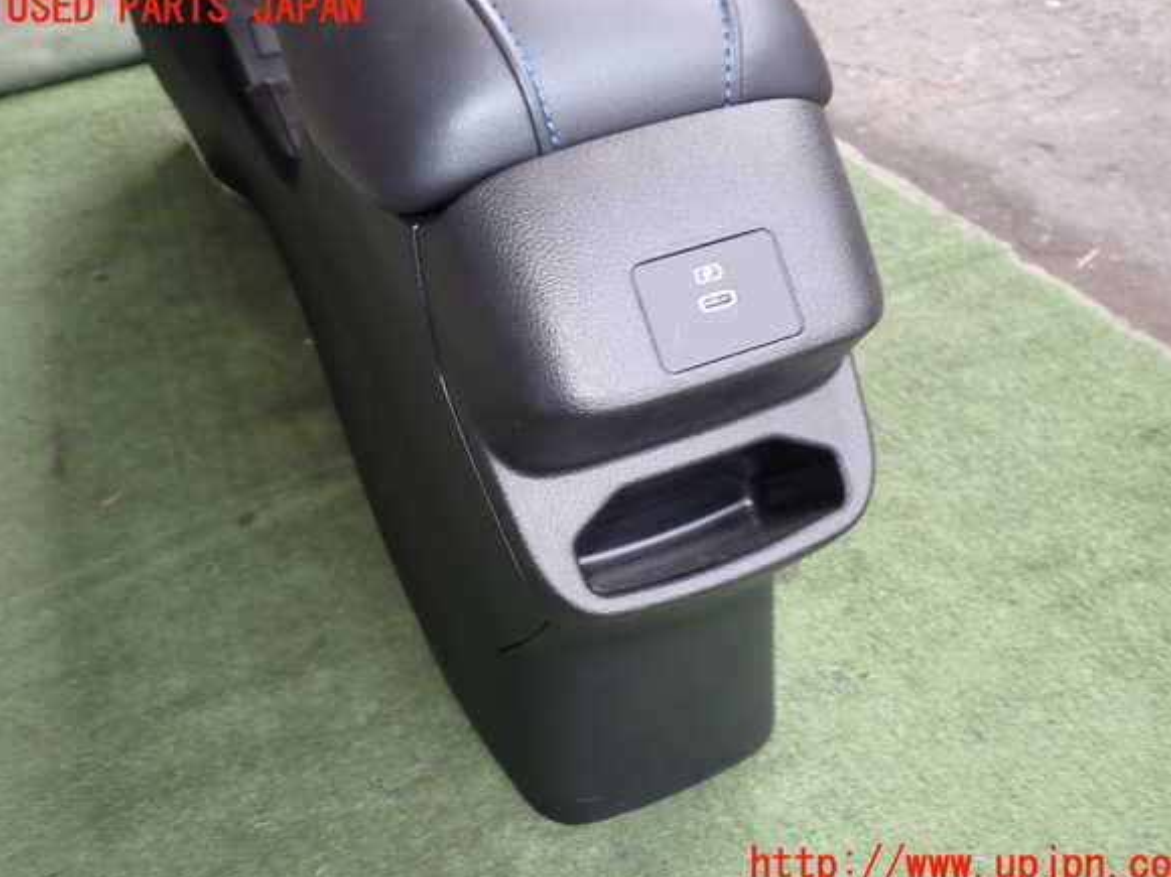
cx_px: 601
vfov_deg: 45.4
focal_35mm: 31
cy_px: 437
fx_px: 1048
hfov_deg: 58.4
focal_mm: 5.4
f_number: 6.3
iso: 125
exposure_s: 1/10
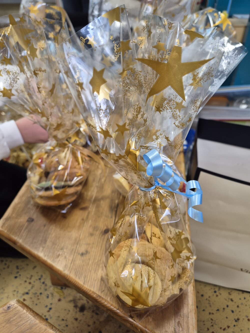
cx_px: 125
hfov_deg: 58.9
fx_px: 221
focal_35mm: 23
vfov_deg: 73.9
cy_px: 166
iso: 200
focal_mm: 5.4
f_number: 1.8
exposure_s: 1/100
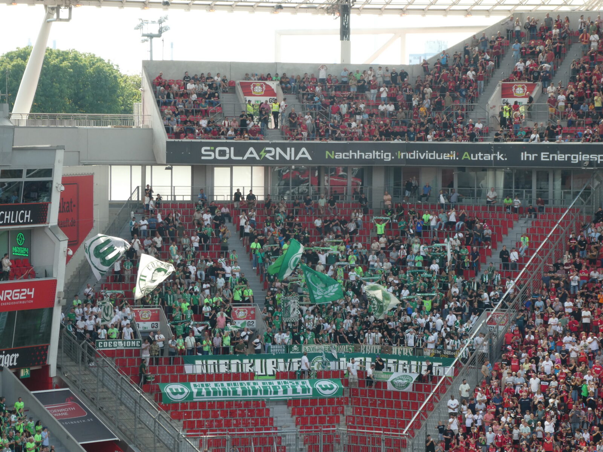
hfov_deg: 14.6
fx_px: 2352
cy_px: 226
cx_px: 302
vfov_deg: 11.0
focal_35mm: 135
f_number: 5.3
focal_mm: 24.2
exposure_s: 1/100
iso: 80
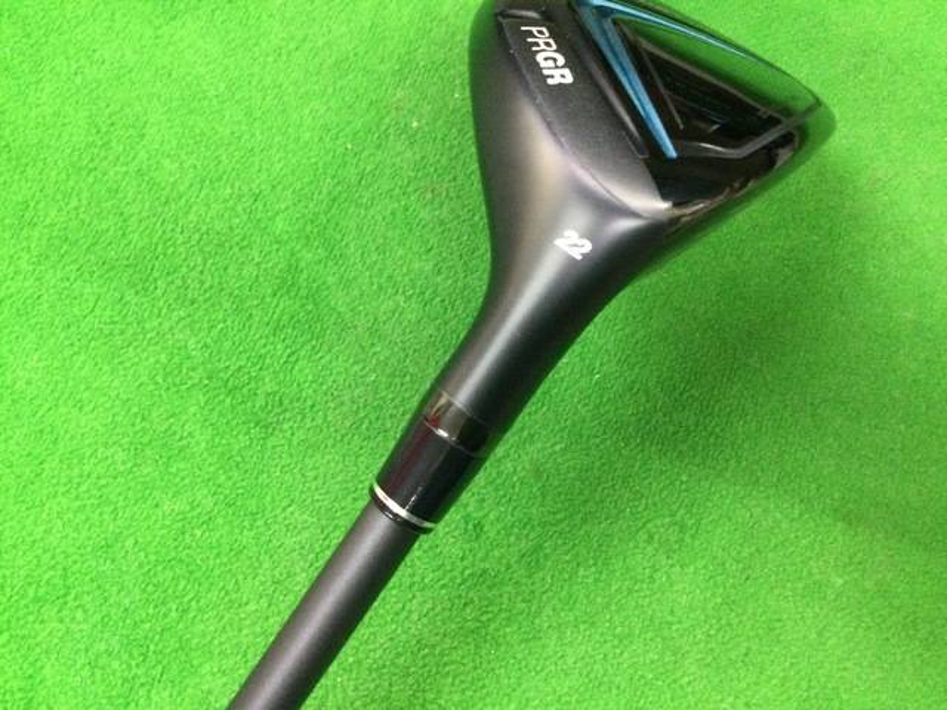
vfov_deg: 45.4
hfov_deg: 58.4
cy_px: 355
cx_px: 474
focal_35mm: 31
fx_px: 848
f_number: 2.4
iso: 200
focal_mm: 3.3
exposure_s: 1/20
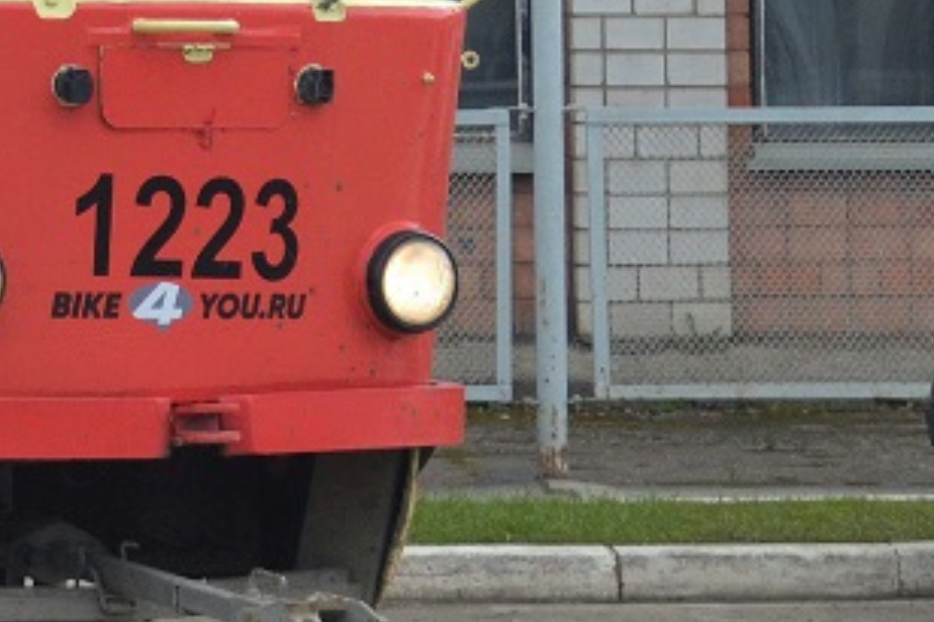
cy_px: -478
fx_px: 6275
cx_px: -547
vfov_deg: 5.6
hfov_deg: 8.3
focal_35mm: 242
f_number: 5
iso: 400
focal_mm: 38
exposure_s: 1/1000
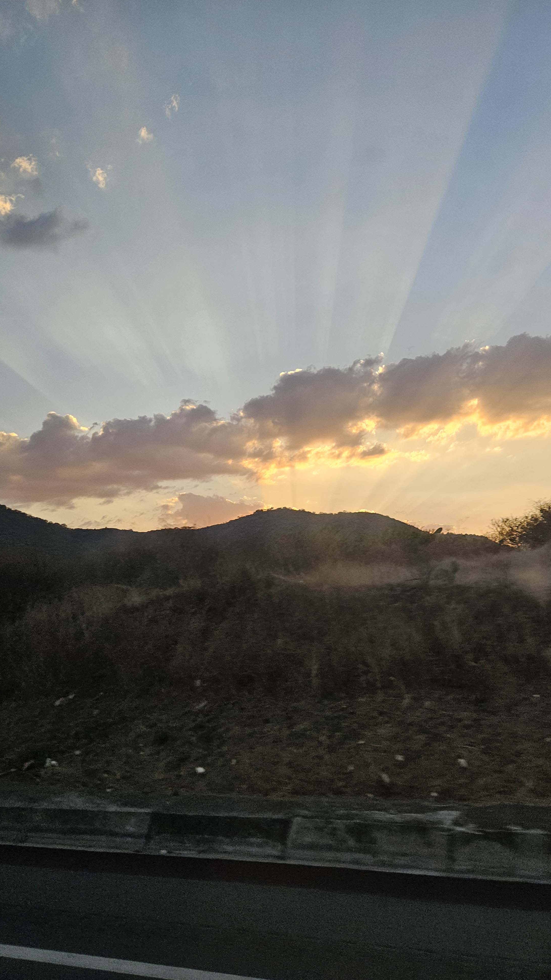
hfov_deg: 44.2
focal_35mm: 26
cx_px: 327
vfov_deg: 71.9
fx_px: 675
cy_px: 474
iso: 125
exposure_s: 1/207
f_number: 1.8
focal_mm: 5.4
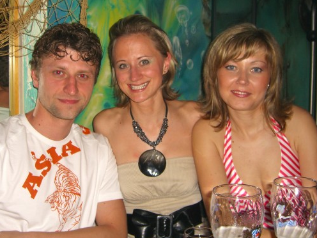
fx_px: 421
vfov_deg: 31.5
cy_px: 109
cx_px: 139
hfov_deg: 41.2
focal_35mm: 46
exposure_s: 1/60
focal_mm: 7.9
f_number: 2.8
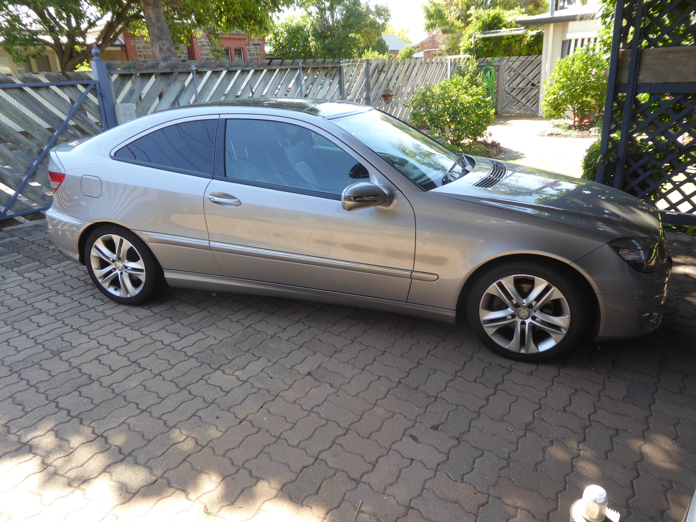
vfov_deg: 54.9
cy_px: 261
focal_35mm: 25
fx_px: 503
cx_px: 348
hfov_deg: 69.4
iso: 100
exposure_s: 1/125
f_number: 3.3
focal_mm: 4.3
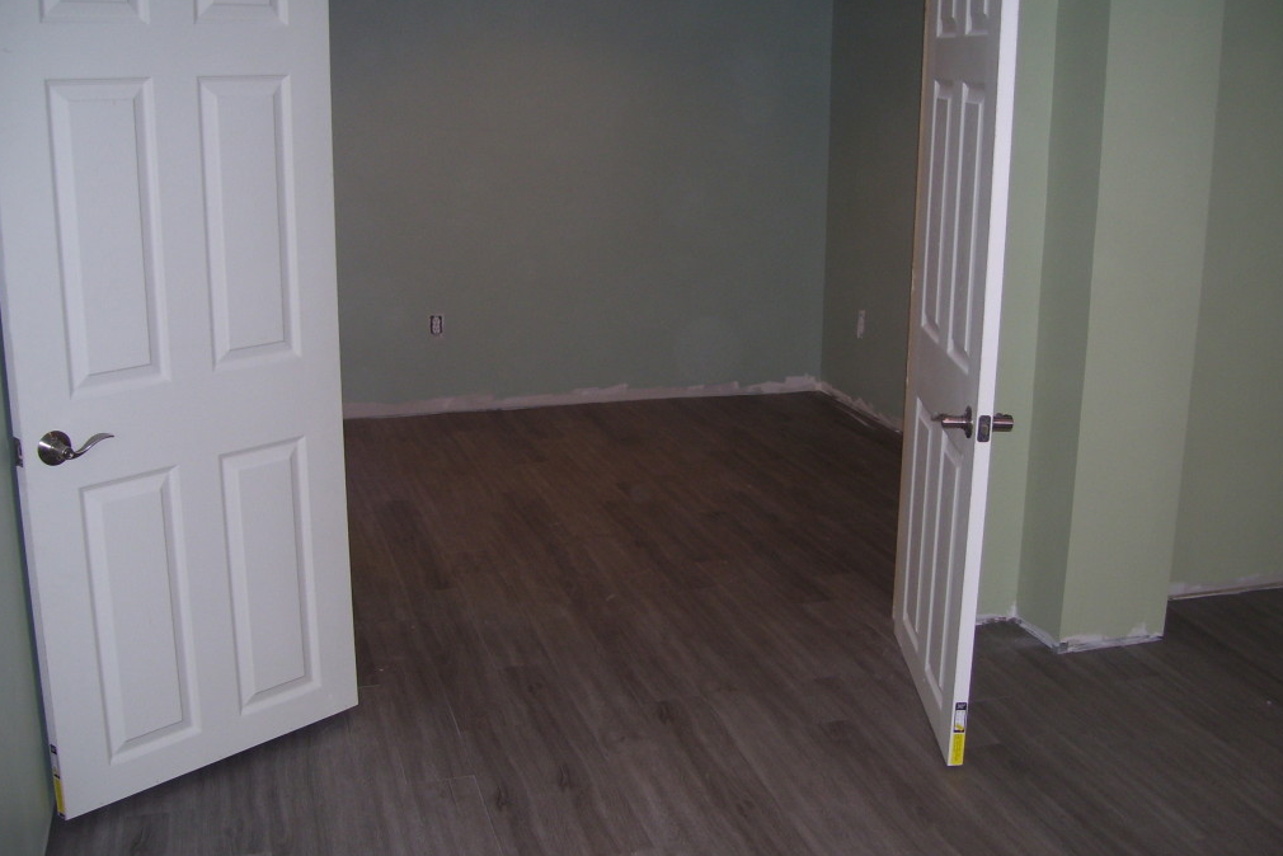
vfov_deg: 34.2
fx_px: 1390
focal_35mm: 39
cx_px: 639
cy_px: 431
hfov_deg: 49.5
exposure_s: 1/60
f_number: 2.7
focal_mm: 6
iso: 80
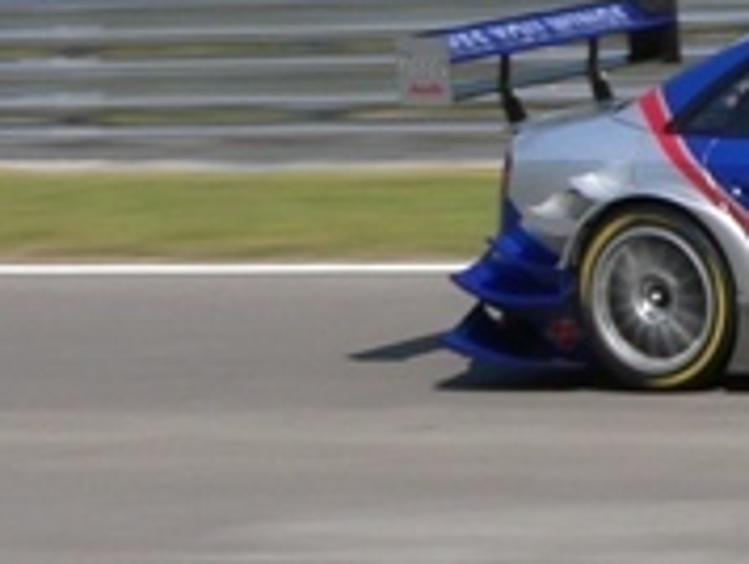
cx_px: 1157
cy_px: 122
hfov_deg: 8.5
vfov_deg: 6.6
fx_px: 4897
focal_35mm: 226
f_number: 8
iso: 80
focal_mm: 10.5
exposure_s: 1/200
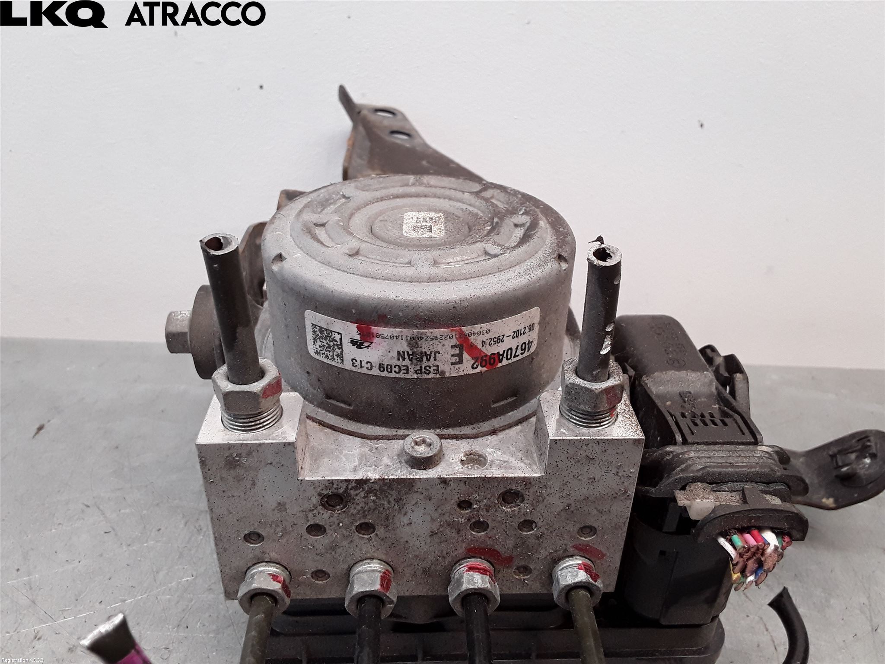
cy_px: 332
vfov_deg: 49.7
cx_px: 442
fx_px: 716
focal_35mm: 28
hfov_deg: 63.4
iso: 100
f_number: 1.9
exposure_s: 1/109
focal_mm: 2.91
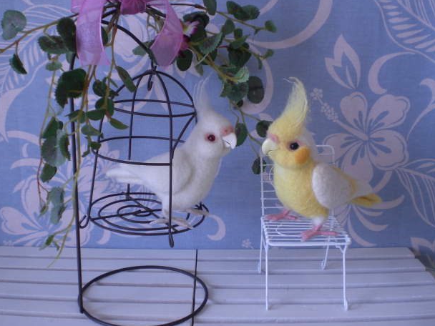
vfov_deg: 36.0
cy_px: 157
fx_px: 503
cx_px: 215
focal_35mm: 40
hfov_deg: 46.8
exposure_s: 1/60
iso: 100
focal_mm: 6.3
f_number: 3.1
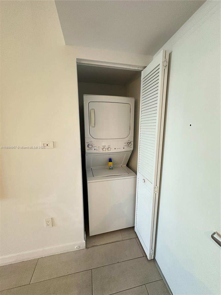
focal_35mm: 14
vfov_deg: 102.1
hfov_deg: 85.7
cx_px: 110
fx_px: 119
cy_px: 148
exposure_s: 1/60
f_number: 2.2
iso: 250
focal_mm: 2.22
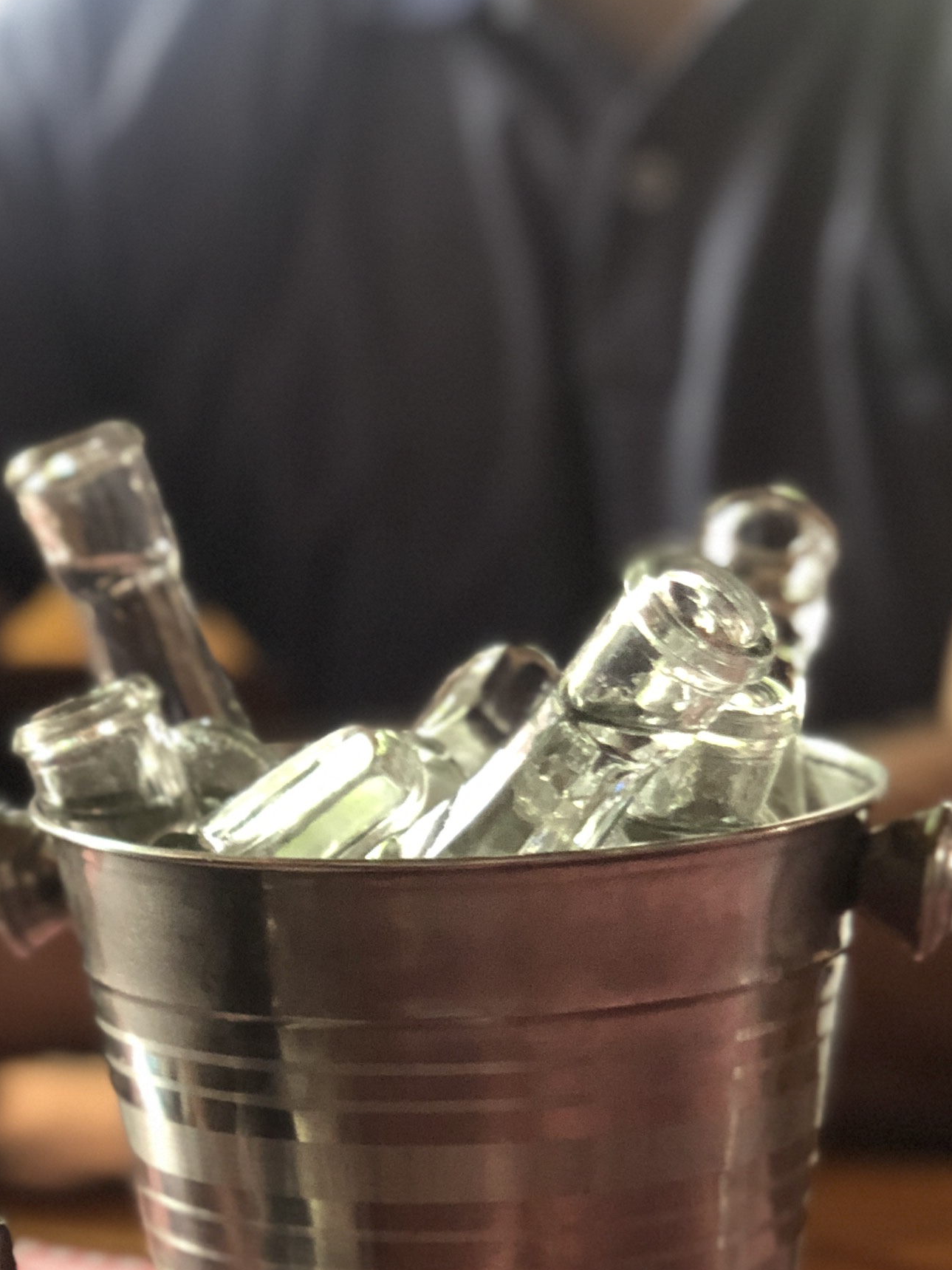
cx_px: 559
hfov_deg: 12.1
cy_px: 1225
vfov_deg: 15.9
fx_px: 4474
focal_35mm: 122
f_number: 2.4
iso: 160
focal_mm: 6
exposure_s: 1/15
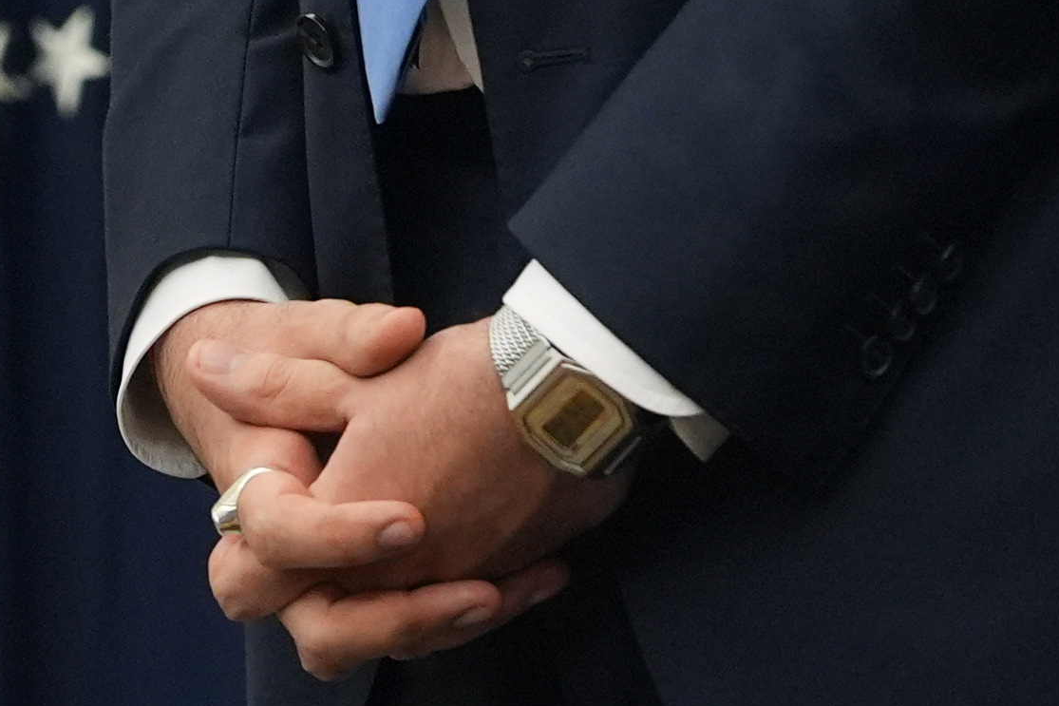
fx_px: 9970
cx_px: 1109
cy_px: -513
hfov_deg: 6.1
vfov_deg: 4.0
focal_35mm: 339
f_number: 2.8
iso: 2000
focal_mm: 63
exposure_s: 1/200
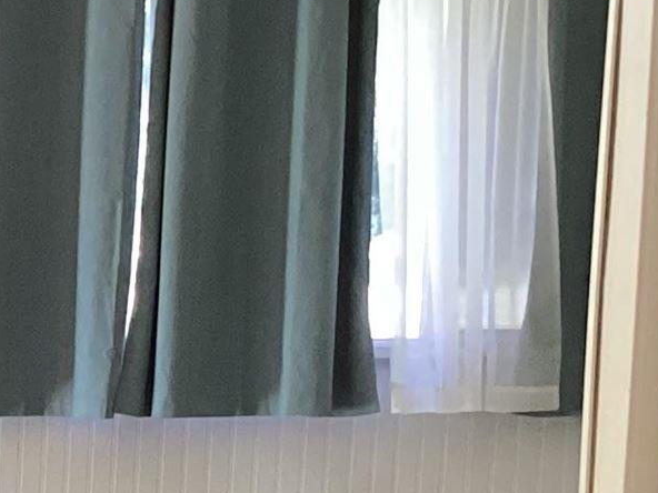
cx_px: -678
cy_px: 836
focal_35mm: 161
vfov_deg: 8.9
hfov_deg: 11.1
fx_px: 3060
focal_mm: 3.3
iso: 320
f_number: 2.4
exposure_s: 1/40
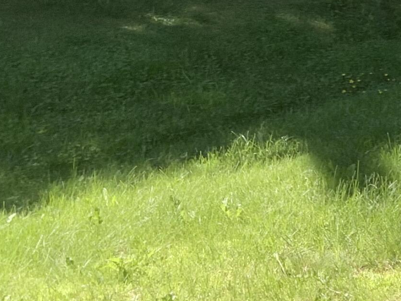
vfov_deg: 12.5
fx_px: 1285
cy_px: -185
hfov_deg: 16.5
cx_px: 554
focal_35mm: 111
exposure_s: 1/186
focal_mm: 3.3
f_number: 2.4
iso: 25
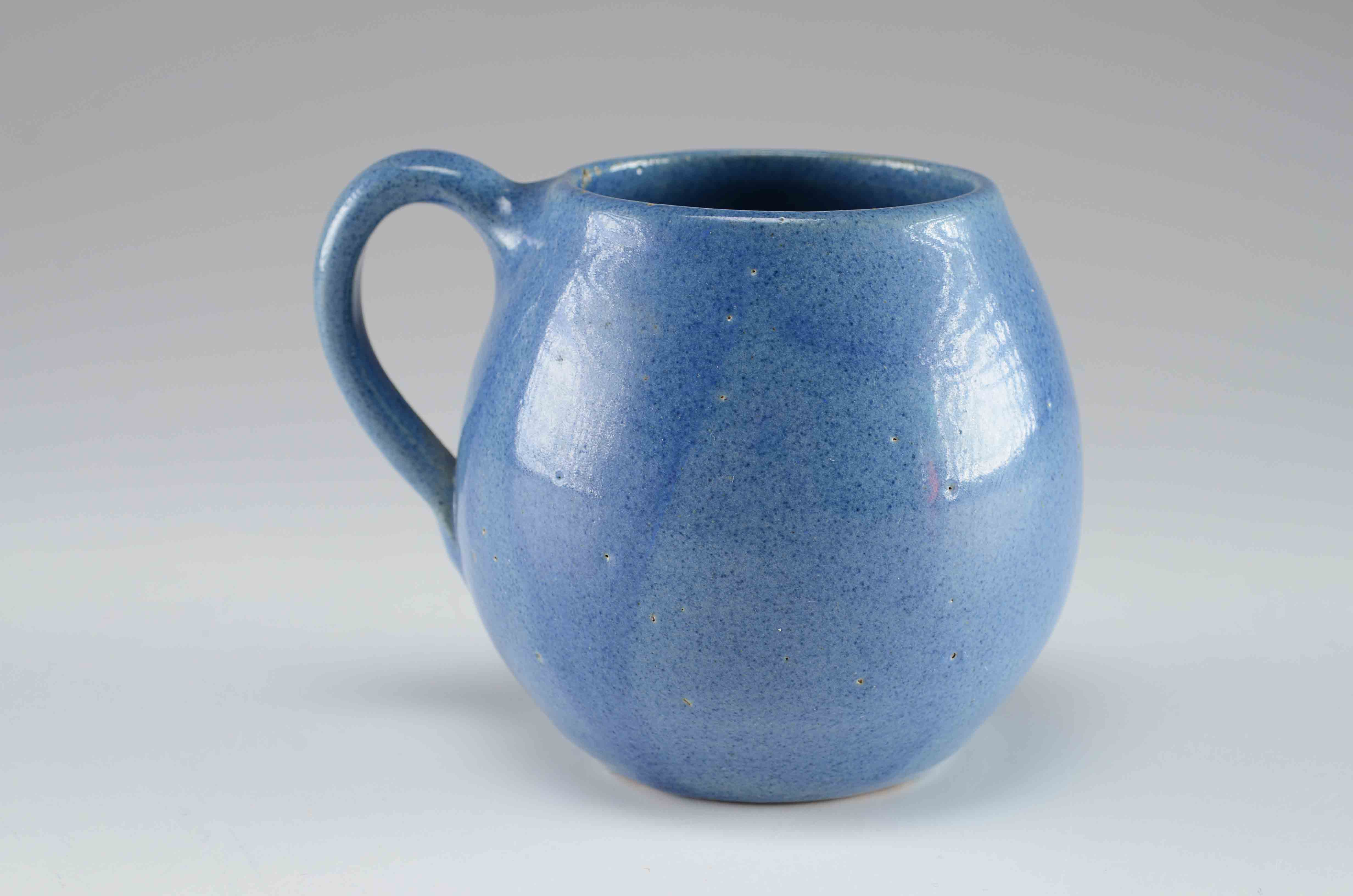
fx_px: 2700
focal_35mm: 72
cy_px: 448
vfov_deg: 18.8
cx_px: 676
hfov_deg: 28.1
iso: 100
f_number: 11
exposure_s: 1/80
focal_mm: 48
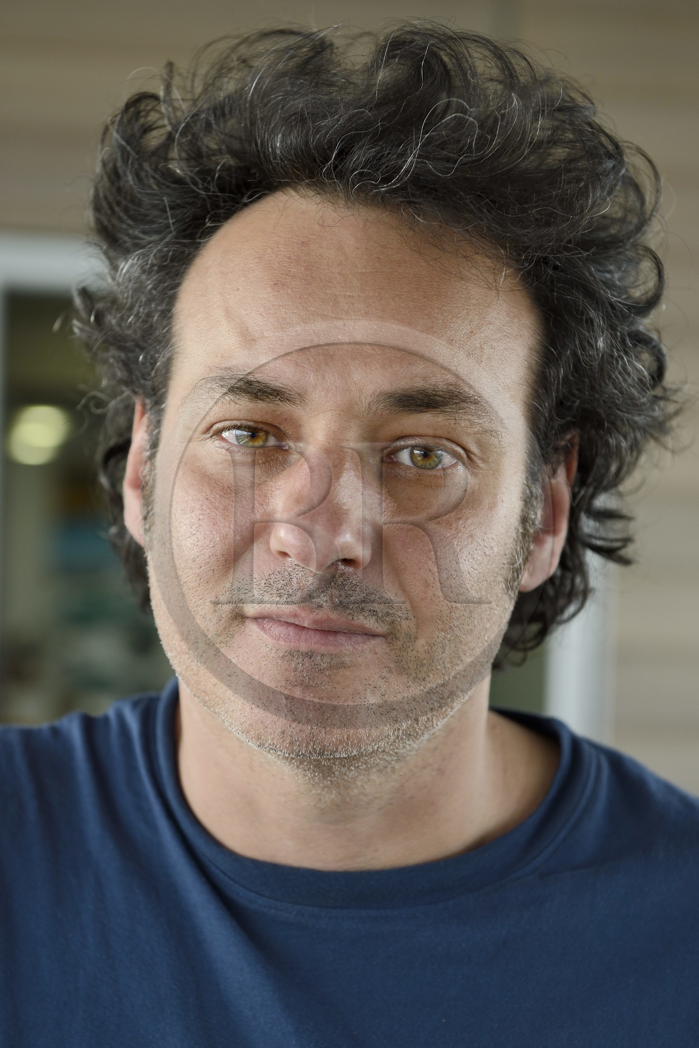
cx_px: 350
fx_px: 2039
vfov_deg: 28.8
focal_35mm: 70
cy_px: 524
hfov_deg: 19.5
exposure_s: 1/250
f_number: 4.5
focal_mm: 70
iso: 400
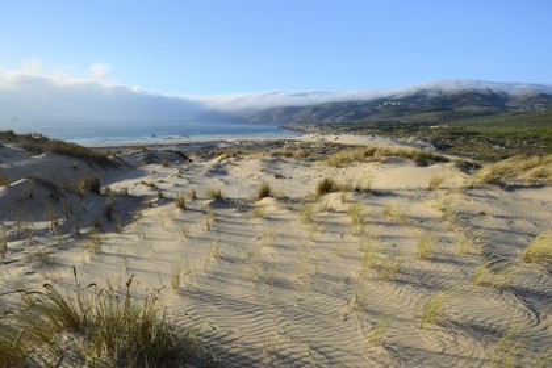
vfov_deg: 53.1
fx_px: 368
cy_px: 184
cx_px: 276
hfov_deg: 73.7
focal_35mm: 24
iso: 200
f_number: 9
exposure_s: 1/500
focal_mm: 24
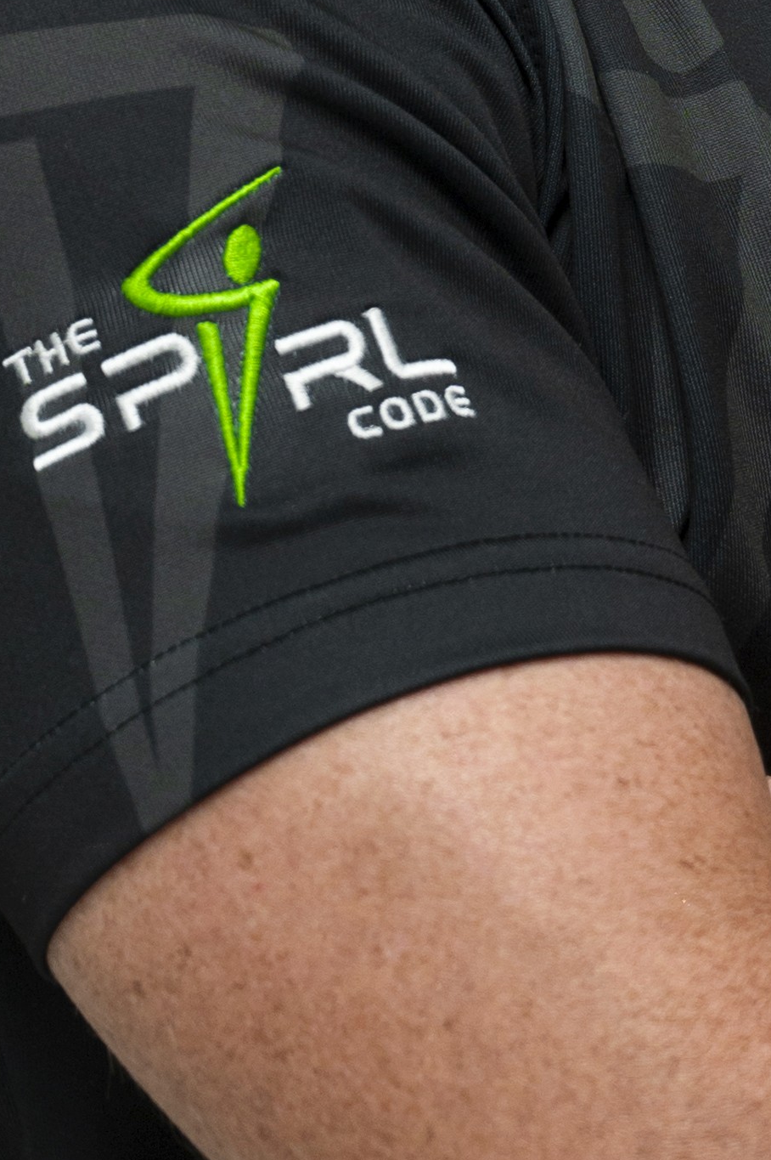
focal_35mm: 257
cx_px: 792
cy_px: -317
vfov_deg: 7.9
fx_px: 8268
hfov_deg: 5.3
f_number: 4
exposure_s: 1/125
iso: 500
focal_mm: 58
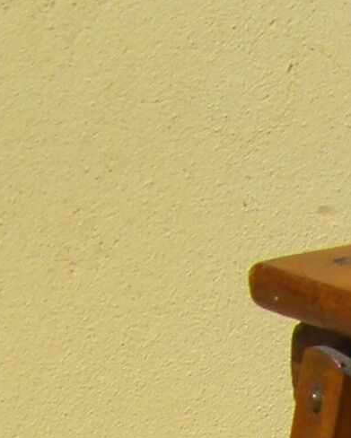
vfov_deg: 7.3
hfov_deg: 6.0
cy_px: 1044
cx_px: 787
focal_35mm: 248
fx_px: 3217
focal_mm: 6.3
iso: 64
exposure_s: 1/500
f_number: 7
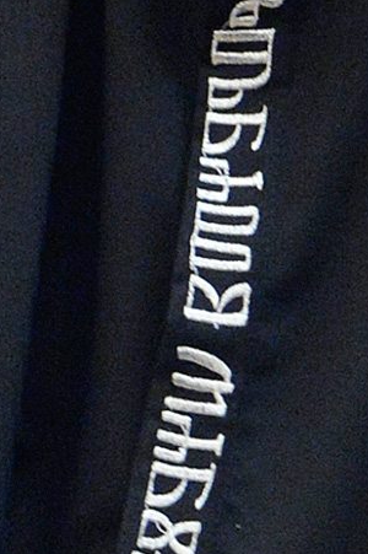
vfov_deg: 1.6
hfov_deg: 1.0
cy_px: 286
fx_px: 20438
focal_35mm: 1331
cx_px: 177
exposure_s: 1/200
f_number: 3.2
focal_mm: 200
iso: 3200
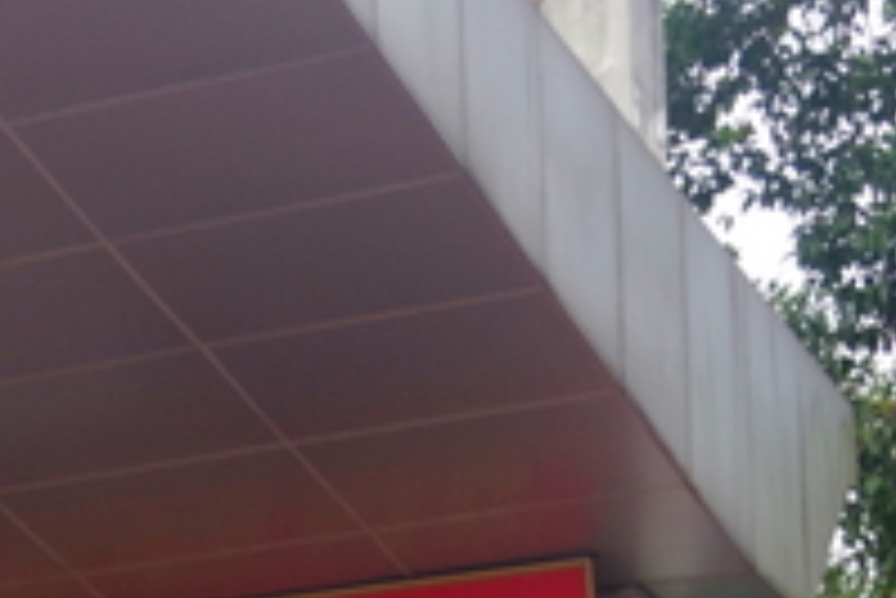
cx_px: -477
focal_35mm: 163
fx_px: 4060
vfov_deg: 8.0
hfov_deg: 12.0
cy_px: 1254
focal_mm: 24
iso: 200
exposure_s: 1/100
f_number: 5
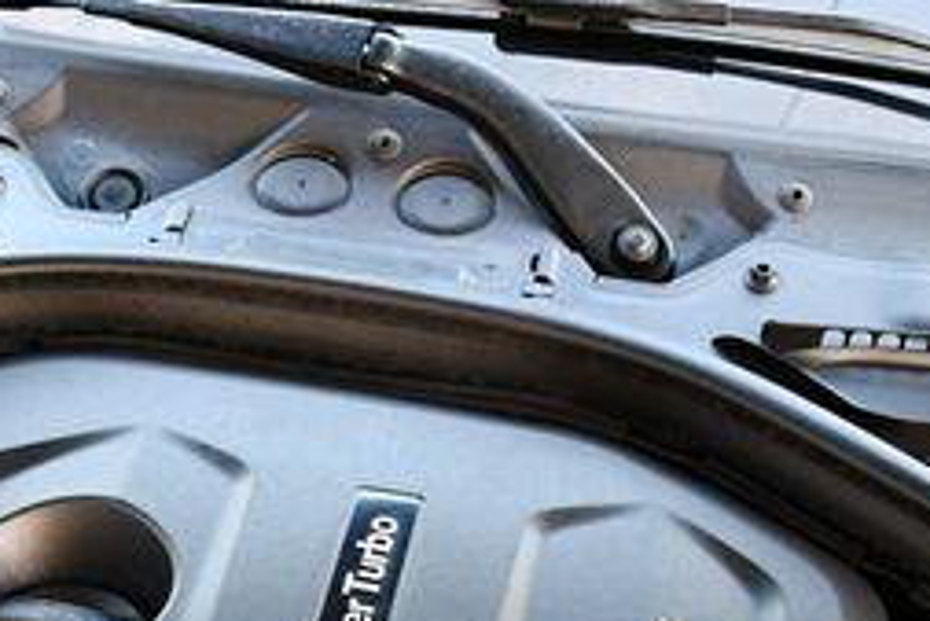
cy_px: 757
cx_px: 279
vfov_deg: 14.5
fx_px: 2352
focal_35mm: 91
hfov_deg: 22.2
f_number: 3.5
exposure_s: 1/160
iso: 800
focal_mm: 18
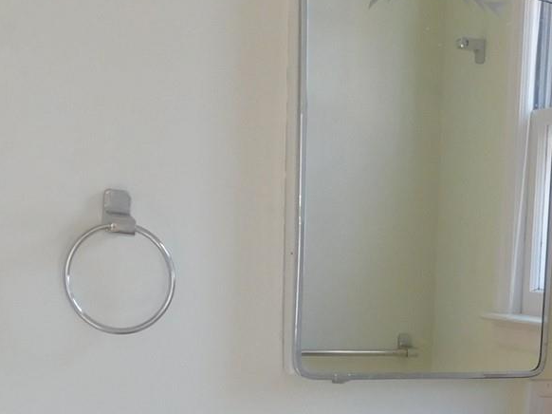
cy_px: 596
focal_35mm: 81
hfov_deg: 23.8
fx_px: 1291
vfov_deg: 16.7
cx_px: 438
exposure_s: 1/40
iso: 125
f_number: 3
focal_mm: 4
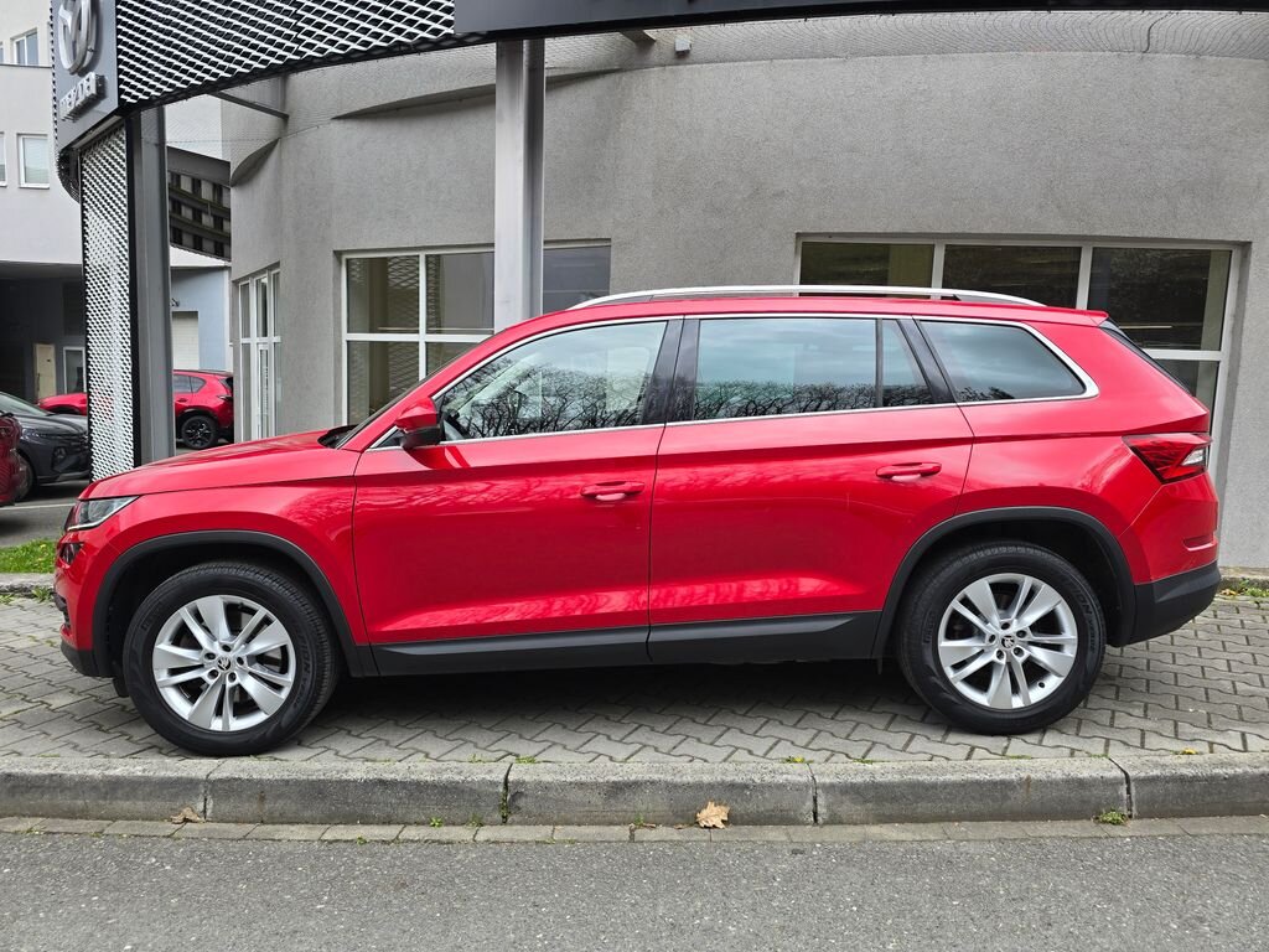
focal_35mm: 23
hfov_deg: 73.9
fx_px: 843
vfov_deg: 58.9
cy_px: 476
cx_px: 634
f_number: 1.7
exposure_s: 1/180
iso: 32
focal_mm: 6.3
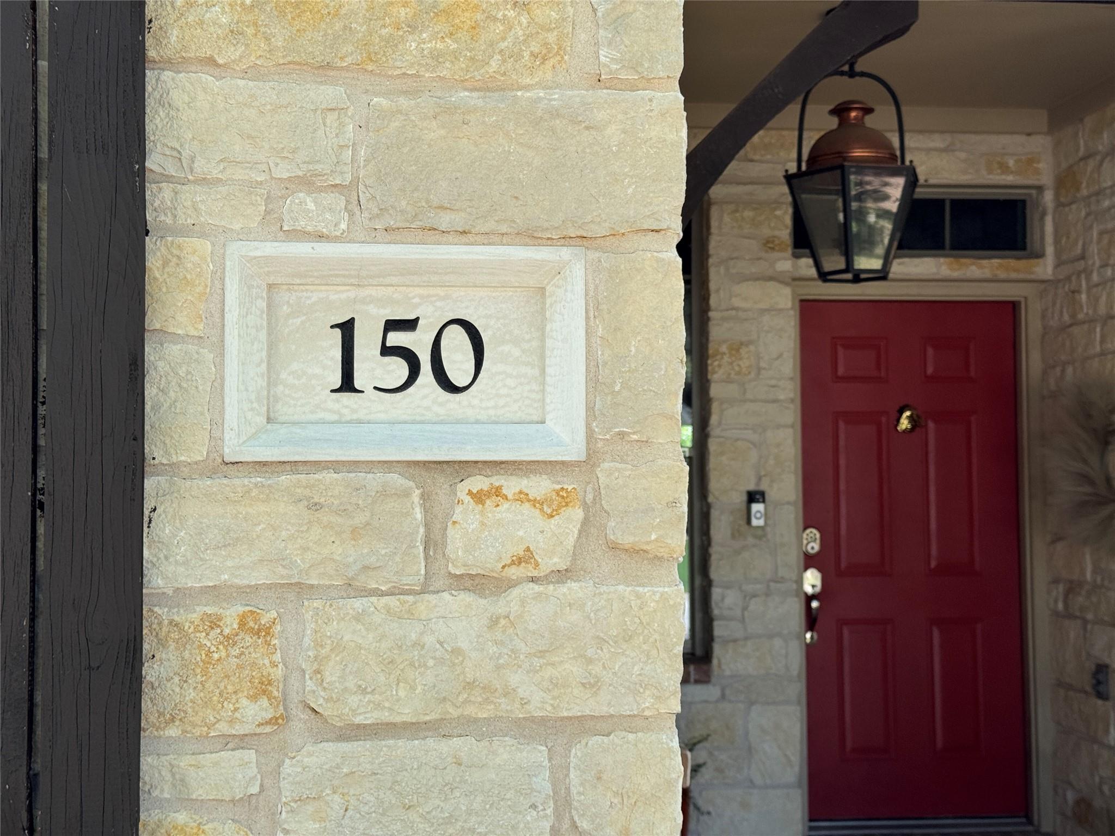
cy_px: 418
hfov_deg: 39.7
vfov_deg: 30.3
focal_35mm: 48
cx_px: 558
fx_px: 1546
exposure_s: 1/651
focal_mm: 6.76
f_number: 1.78
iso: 64
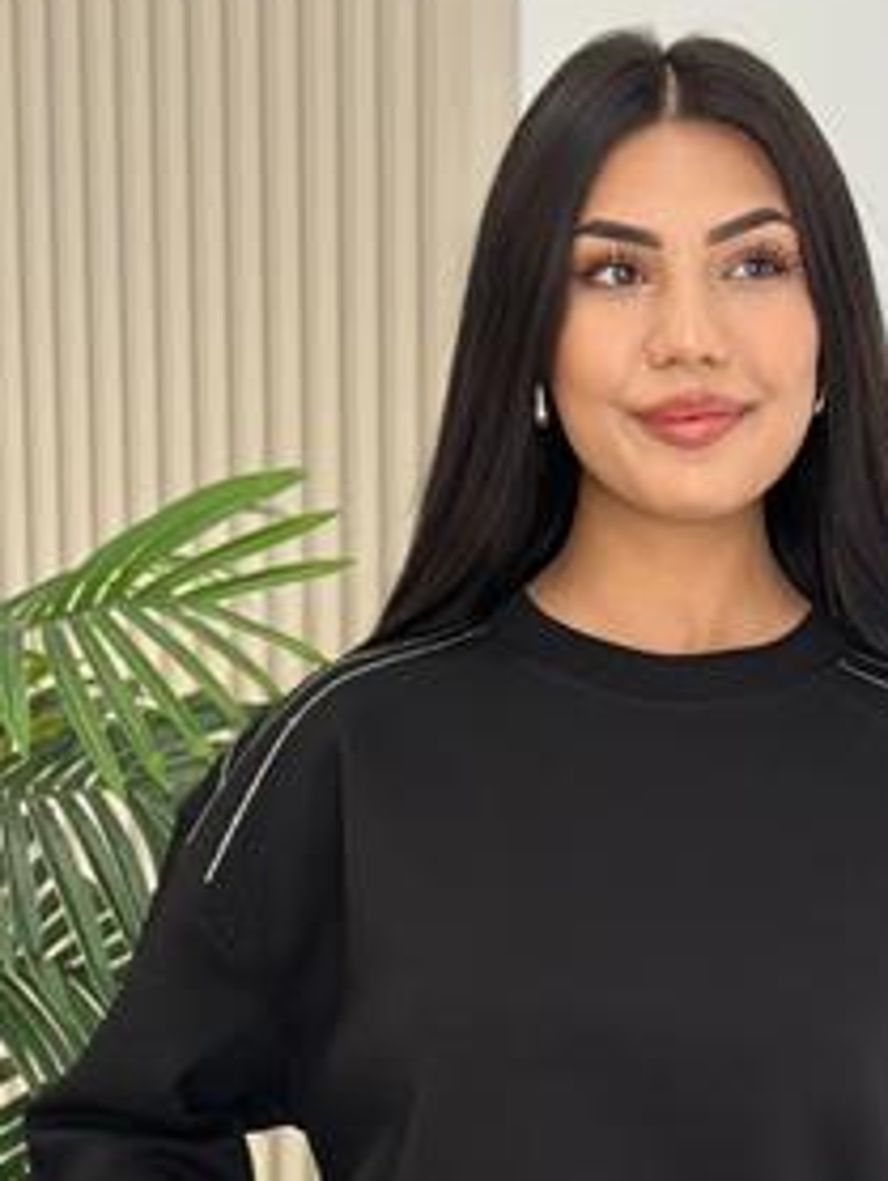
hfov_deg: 16.0
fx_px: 3142
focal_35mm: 92
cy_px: 1000
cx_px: 642
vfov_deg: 21.0
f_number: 1.78
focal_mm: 6.86
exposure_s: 1/172
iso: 64
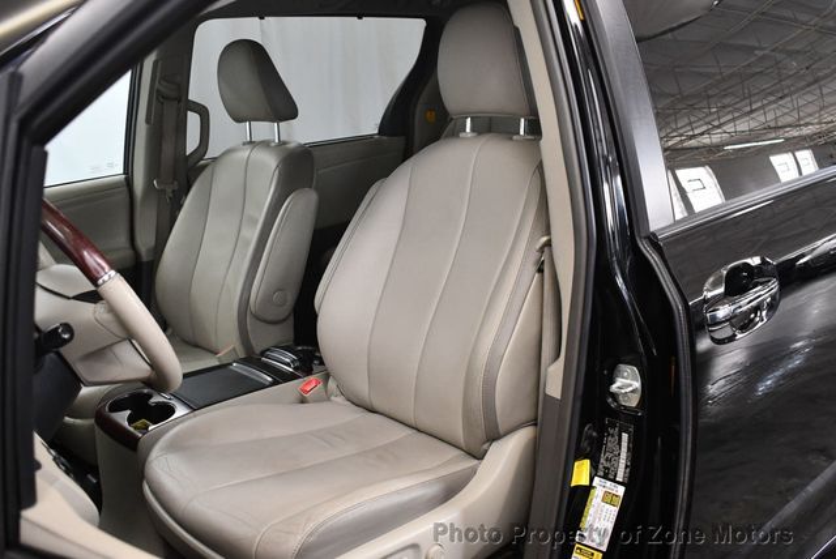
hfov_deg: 53.1
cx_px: 418
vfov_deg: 36.9
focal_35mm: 36
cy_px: 280
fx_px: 837
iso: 1600
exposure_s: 1/125
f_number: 3.5
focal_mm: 18
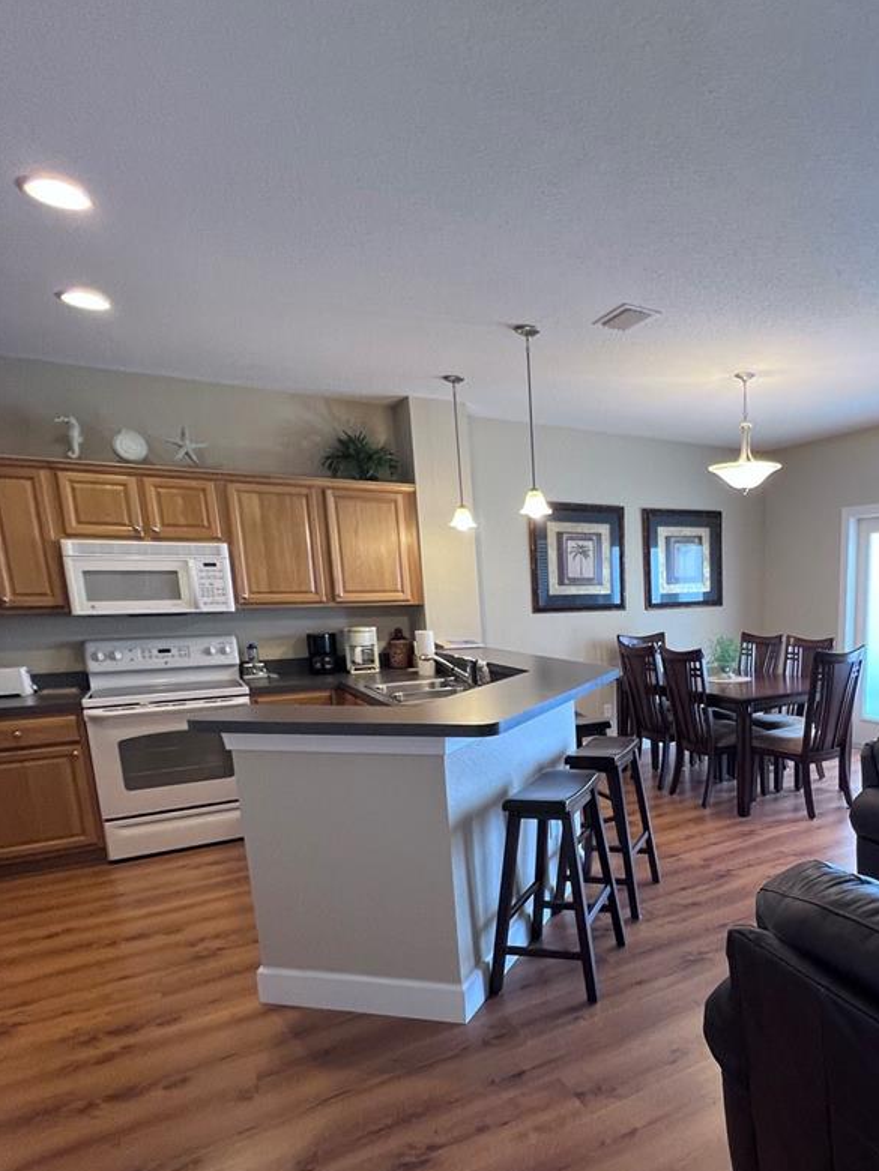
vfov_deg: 80.4
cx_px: 670
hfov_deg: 61.8
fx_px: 677
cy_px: 725
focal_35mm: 20
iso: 125
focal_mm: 1.57
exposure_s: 1/60
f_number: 1.8
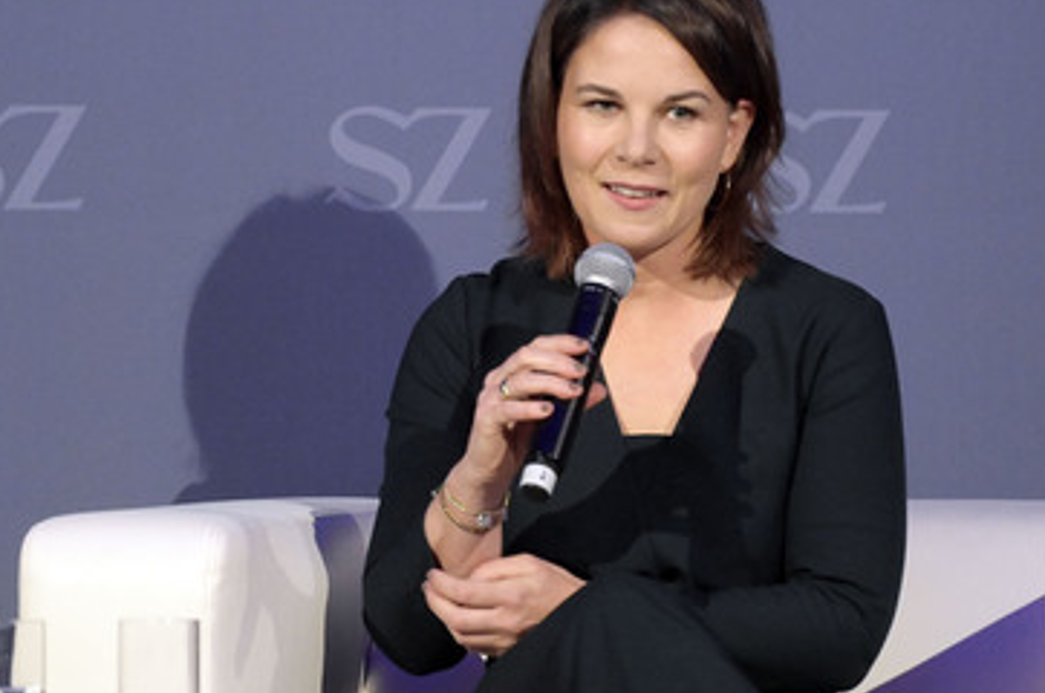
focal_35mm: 499
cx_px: 613
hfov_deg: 4.1
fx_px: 14459
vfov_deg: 2.7
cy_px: 323
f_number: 5.6
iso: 12800
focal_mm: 400
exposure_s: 1/400
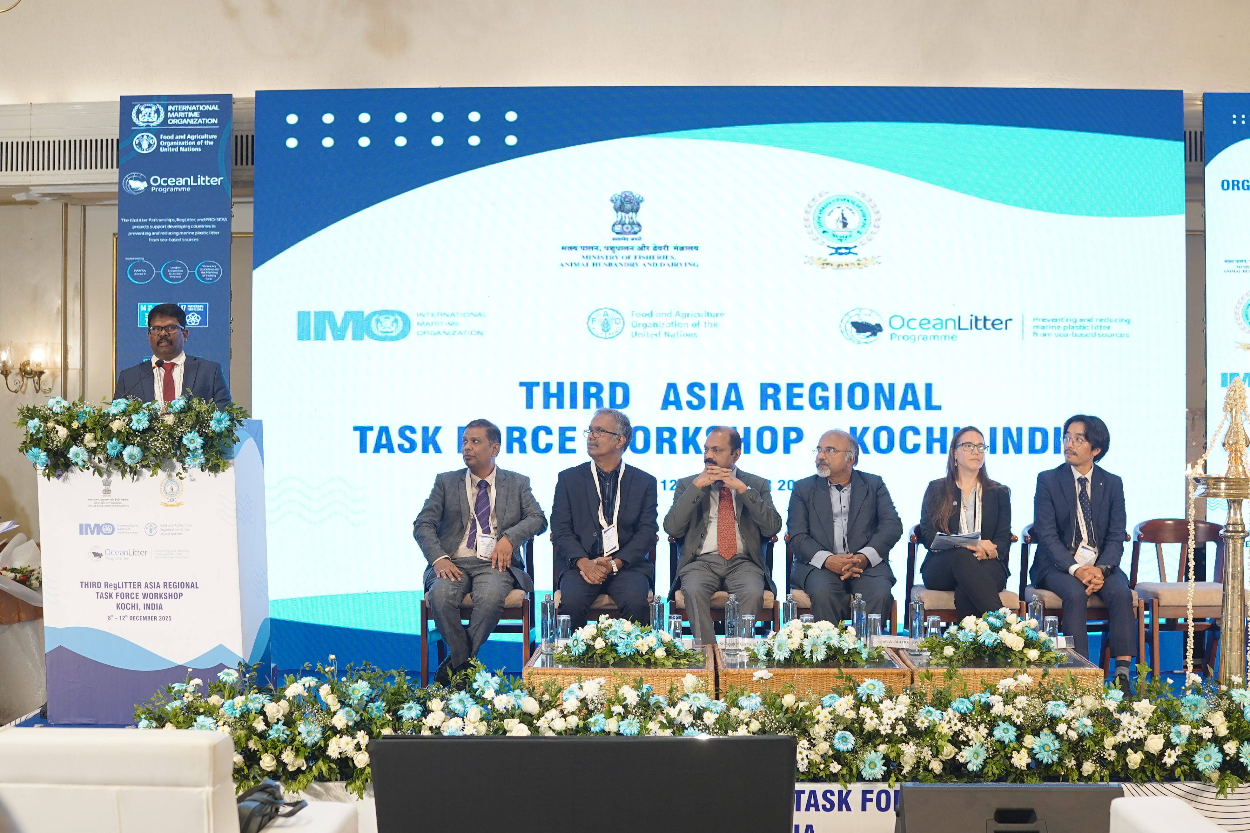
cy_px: 416
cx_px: 625
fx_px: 1805
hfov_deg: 38.2
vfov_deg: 26.0
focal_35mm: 52
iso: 640
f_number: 2.2
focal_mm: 35
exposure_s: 1/200
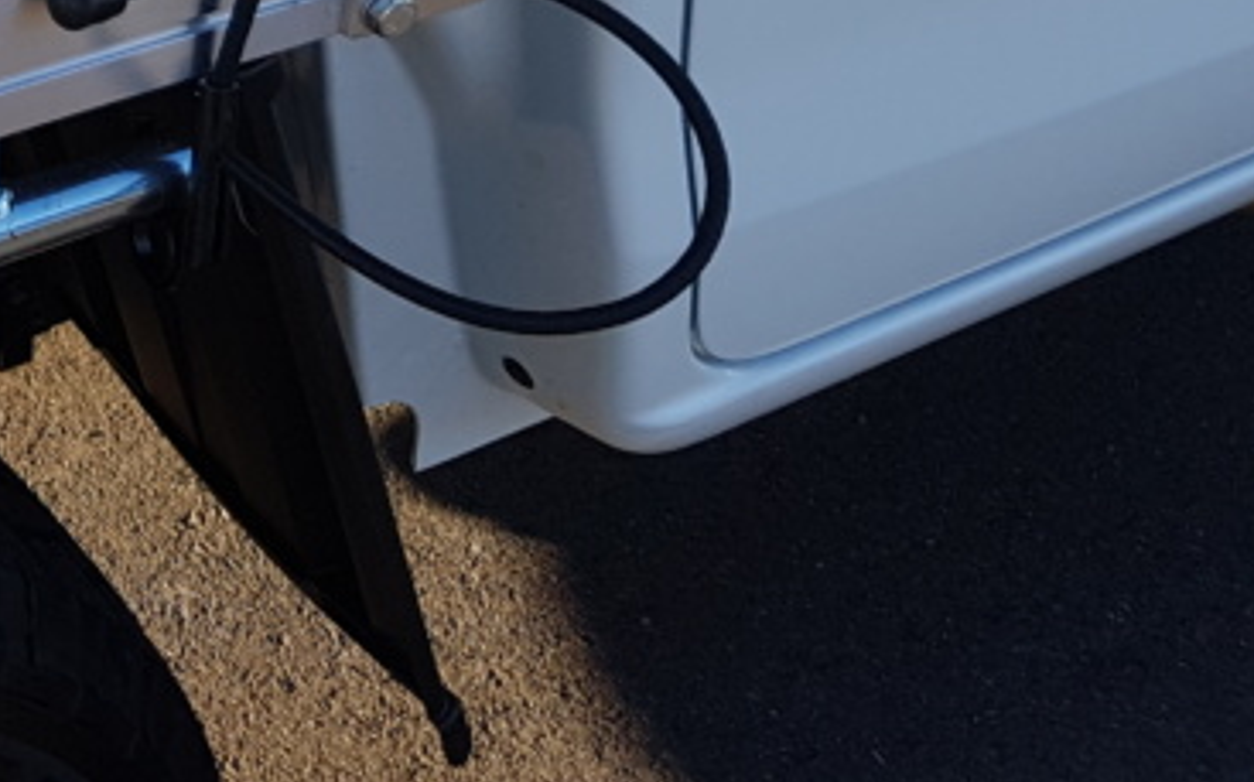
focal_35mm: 77
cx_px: -444
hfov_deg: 23.3
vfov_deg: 15.5
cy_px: -420
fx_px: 2630
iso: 50
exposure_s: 1/548
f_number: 1.7
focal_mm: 4.2
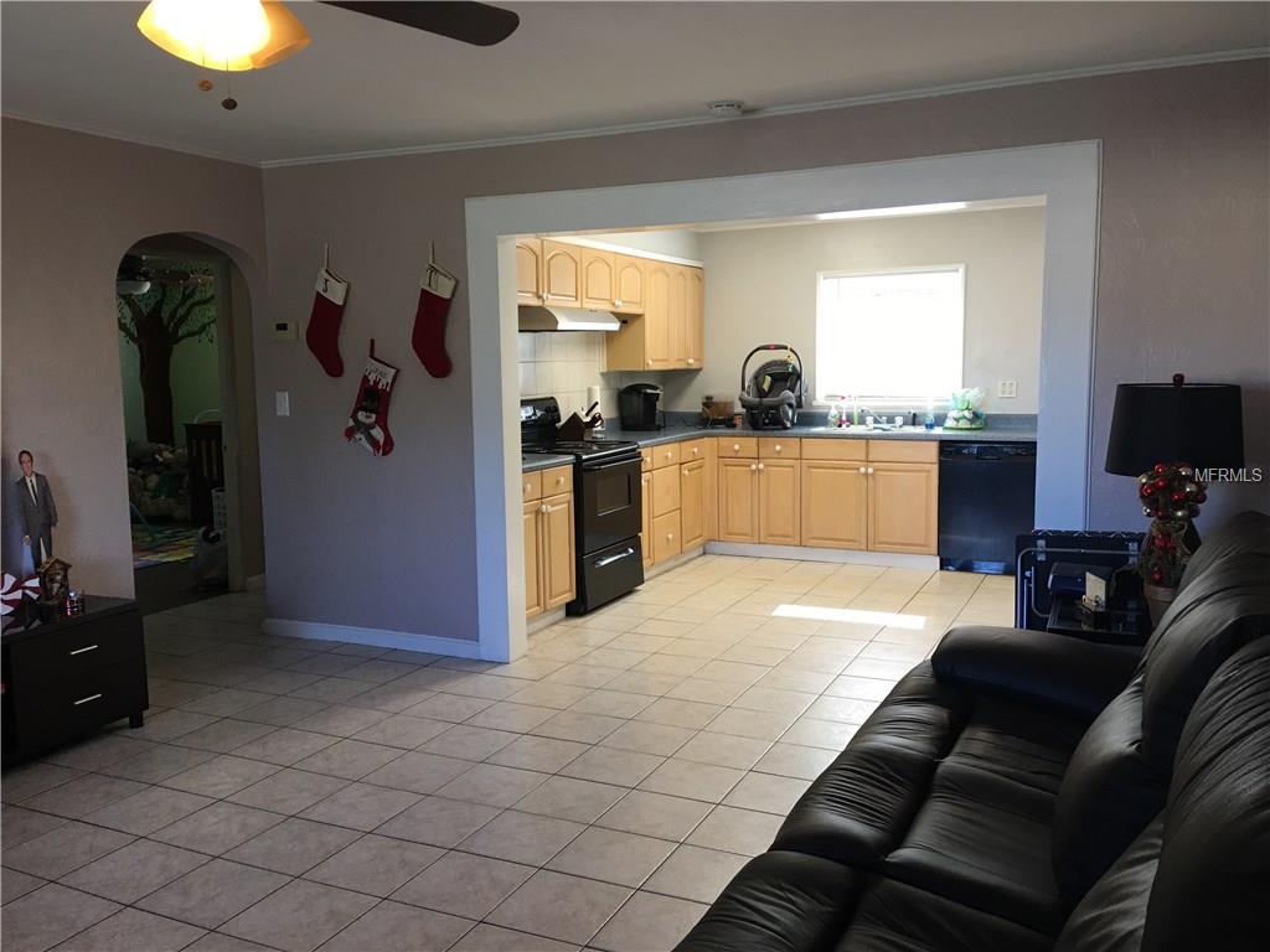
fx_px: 1064
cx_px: 635
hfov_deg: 61.7
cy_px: 476
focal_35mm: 29
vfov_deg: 48.2
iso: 32
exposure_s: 1/30
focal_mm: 4.15
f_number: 2.2
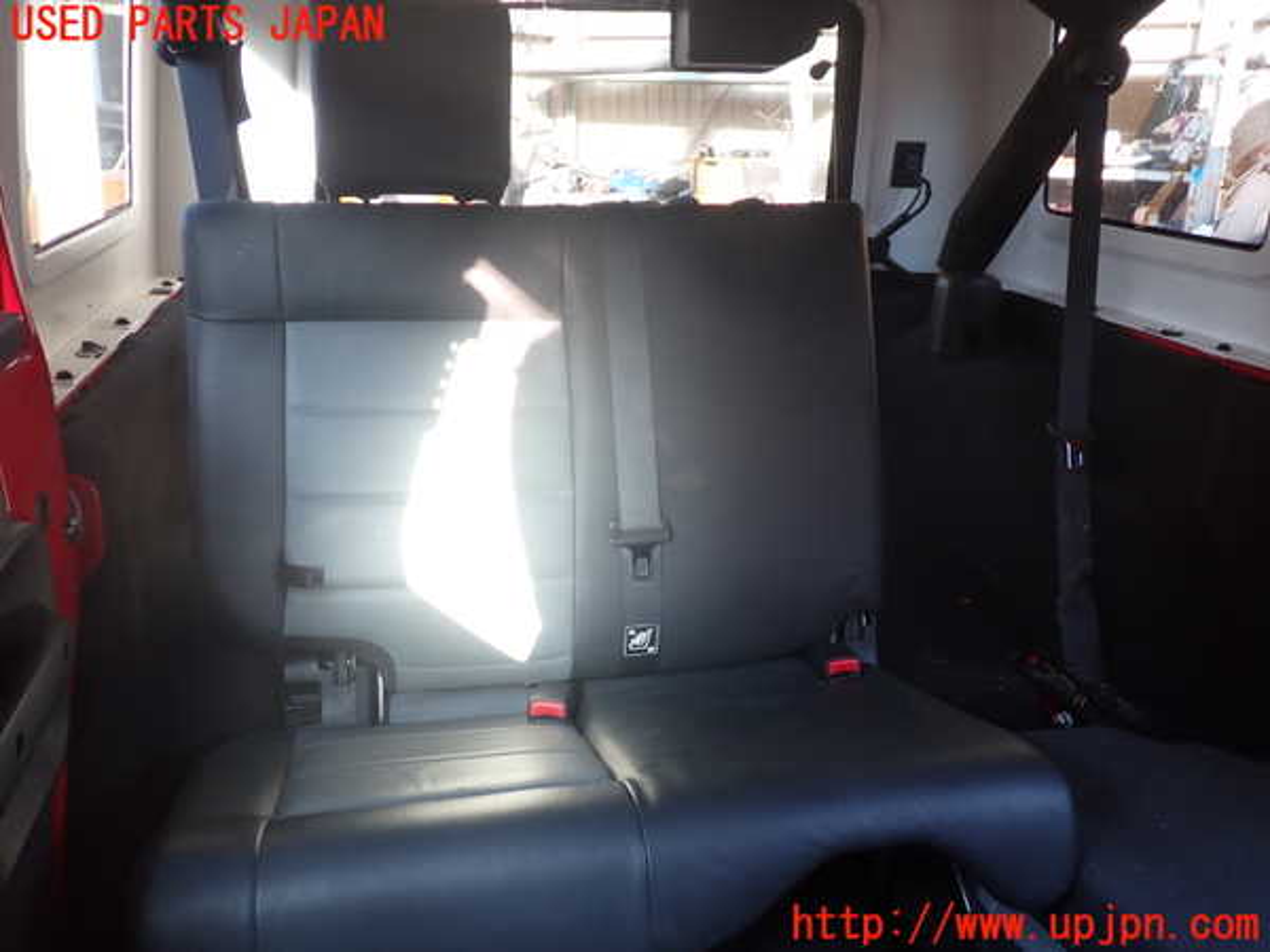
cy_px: 476
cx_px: 635
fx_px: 1101
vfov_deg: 46.8
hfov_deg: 60.0
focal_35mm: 30
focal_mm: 5.4
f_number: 2.3
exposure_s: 1/30
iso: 200
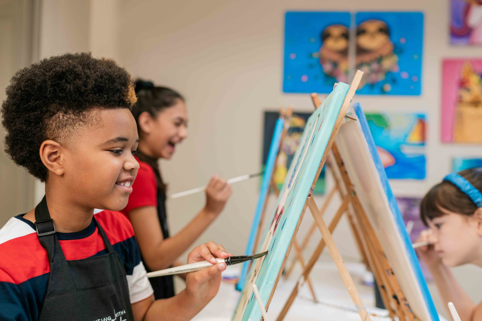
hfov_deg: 54.4
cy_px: 160
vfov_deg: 37.8
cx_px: 241
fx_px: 469
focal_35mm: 35
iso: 125
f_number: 2
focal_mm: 35
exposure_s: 1/200
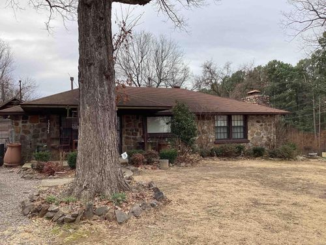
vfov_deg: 45.4
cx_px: 163
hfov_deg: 58.4
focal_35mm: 31
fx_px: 292
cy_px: 122
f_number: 2.4
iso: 25
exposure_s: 1/696
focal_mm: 3.3
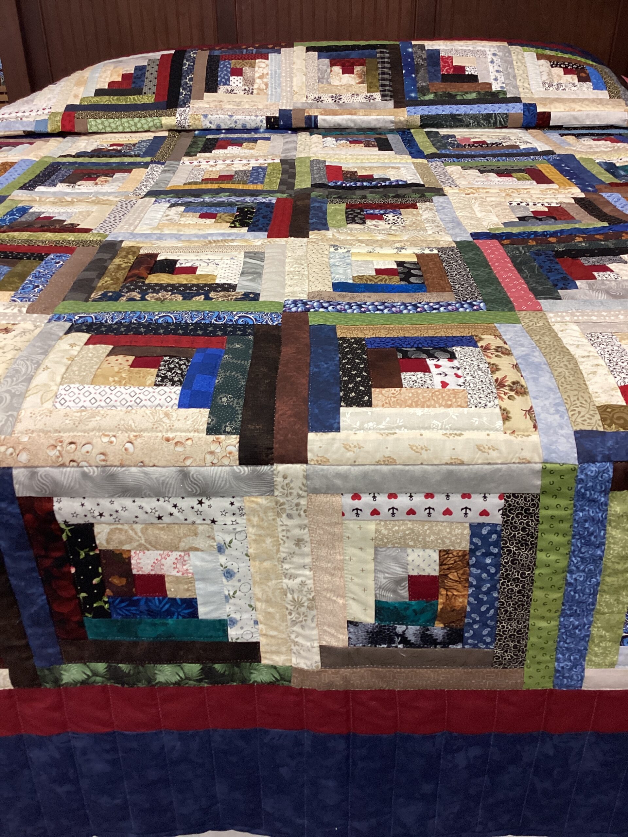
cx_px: 314
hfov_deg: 45.4
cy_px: 418
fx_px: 750
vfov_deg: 58.4
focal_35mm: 31
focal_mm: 3.3
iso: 100
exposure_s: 1/60
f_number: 2.4
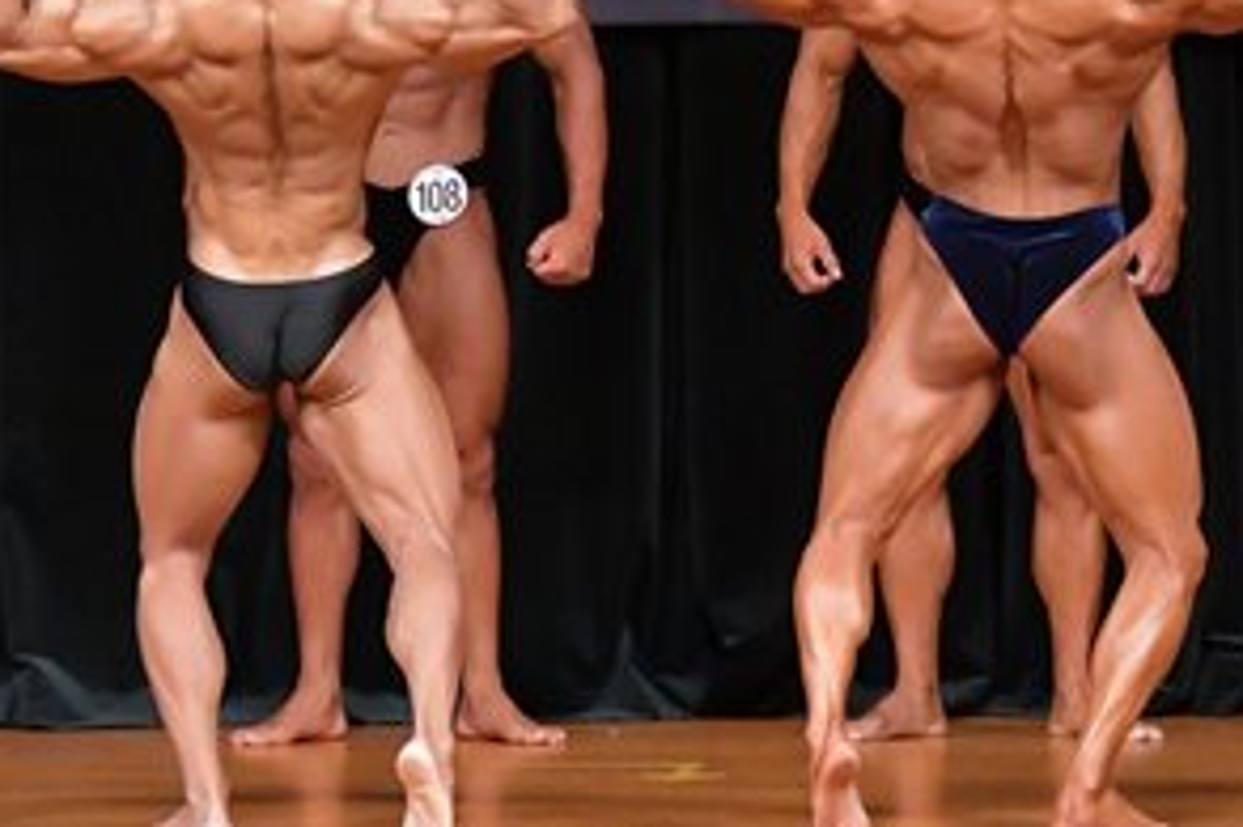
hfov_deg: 4.5
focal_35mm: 461
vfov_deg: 3.0
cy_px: 254
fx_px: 15908
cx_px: 740
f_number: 5.6
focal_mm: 116
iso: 5000
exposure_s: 1/400
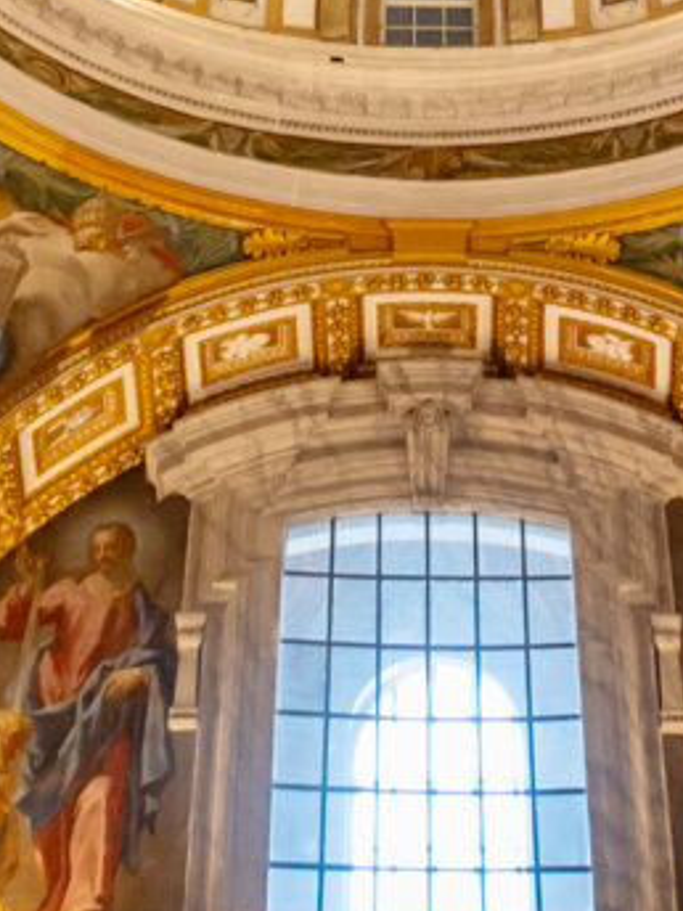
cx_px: 461
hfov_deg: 16.9
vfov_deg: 19.1
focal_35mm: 87
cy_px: -543
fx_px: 2289
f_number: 5
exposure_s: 1/160
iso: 2500
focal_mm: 18
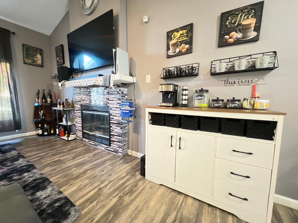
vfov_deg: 89.9
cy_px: 112
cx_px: 149
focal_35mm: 13
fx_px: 112
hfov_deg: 106.2
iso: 1000
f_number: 1.8
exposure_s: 1/30
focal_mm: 1.57
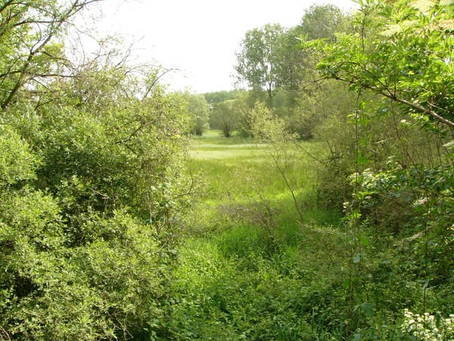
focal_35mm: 36
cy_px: 170
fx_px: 472
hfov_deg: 51.4
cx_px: 227
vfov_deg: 39.7
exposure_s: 1/100
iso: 100
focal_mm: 6
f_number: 8
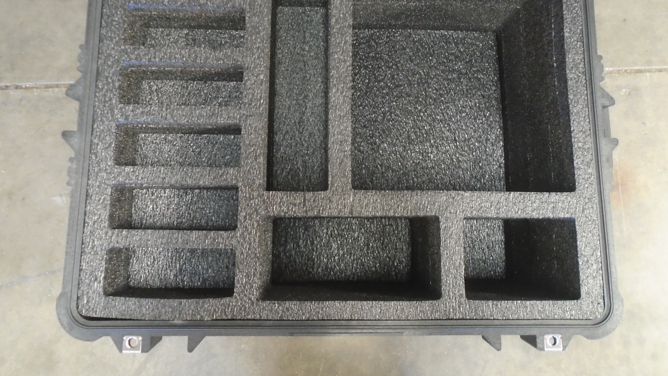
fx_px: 514
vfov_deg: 39.9
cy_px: 137
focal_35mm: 29
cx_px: 338
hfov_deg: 66.1
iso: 400
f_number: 3.2
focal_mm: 4.6
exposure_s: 1/8
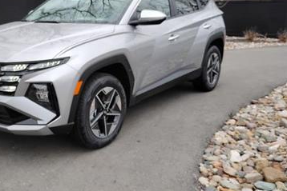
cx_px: 95
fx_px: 327
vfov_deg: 32.7
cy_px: 94
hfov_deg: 46.6
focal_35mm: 41
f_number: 1.8
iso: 134
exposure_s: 1/125
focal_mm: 4.26
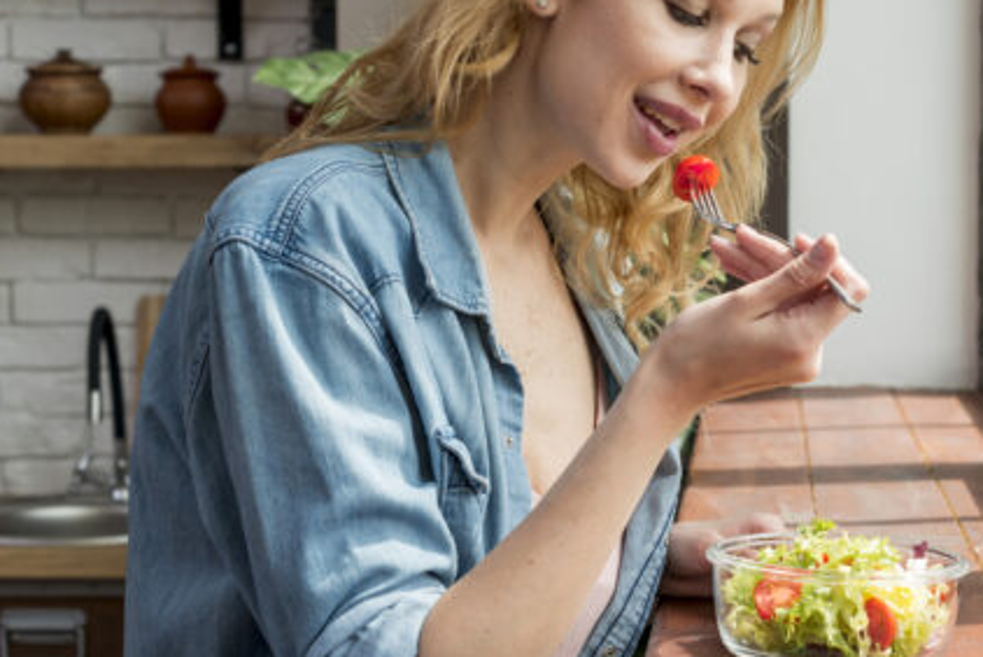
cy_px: 309
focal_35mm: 91
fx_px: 2486
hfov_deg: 22.1
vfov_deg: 15.0
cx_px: 792
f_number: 5.6
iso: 125
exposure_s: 1/160
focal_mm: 50
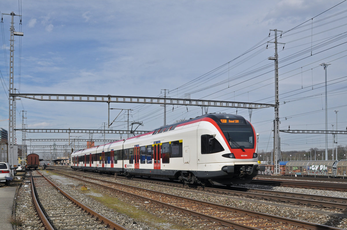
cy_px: 115
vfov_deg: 34.1
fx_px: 375
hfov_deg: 49.6
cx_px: 174
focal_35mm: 39
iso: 400
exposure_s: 1/800
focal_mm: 26
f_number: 11
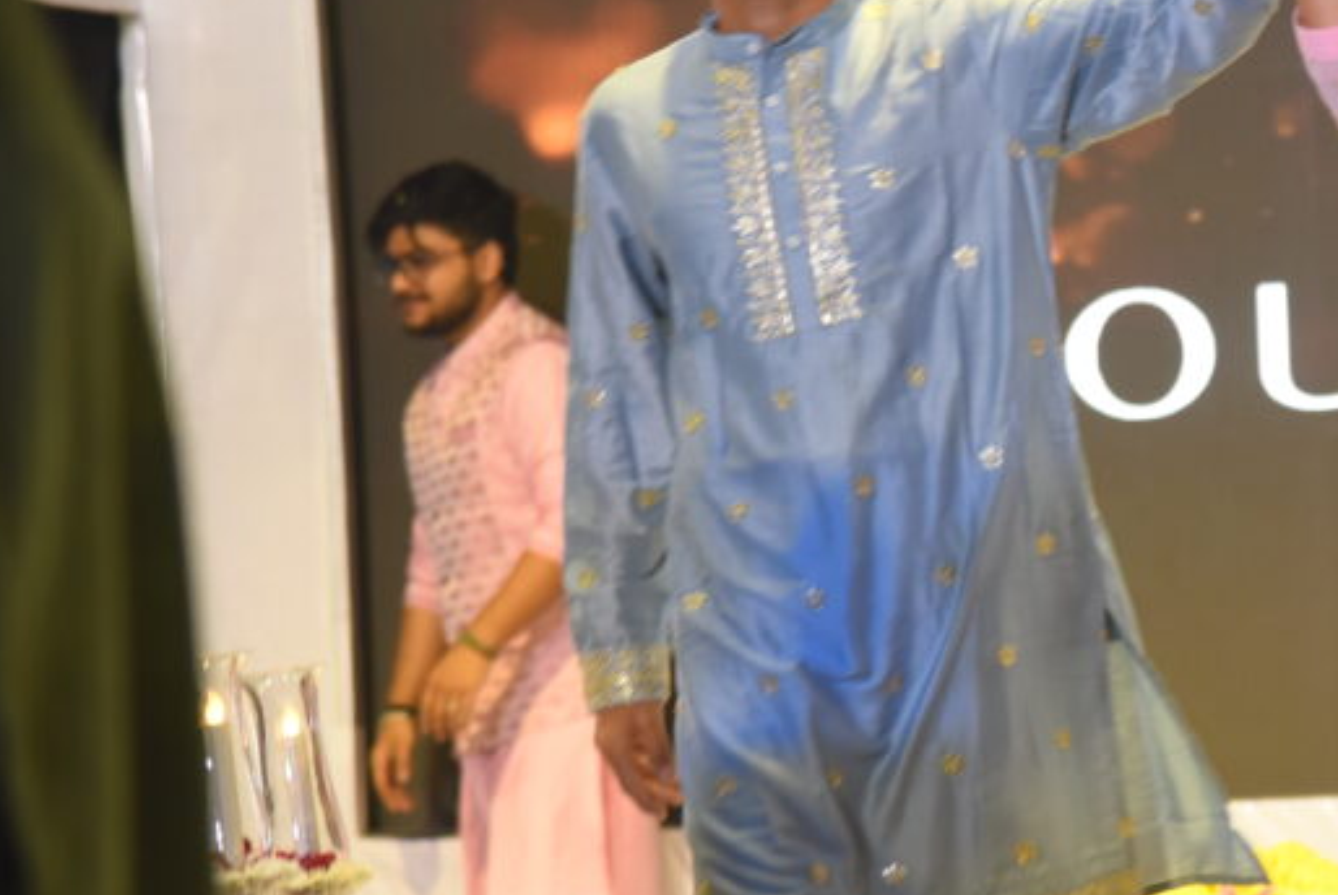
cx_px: 1153
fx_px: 8149
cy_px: 416
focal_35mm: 219
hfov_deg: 9.4
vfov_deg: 6.3
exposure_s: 1/80
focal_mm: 110
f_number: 4
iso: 1250
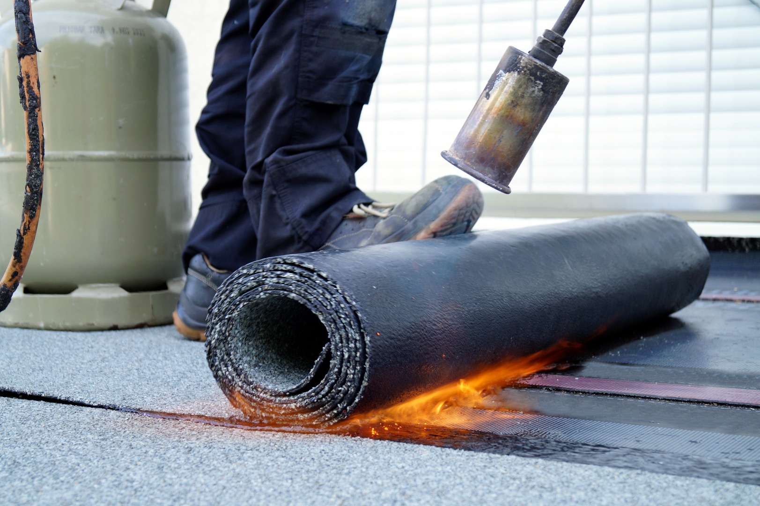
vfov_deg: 22.6
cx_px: 380
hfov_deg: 33.4
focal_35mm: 60
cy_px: 253
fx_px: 1266
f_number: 5.6
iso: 100
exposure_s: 1/60
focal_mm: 40
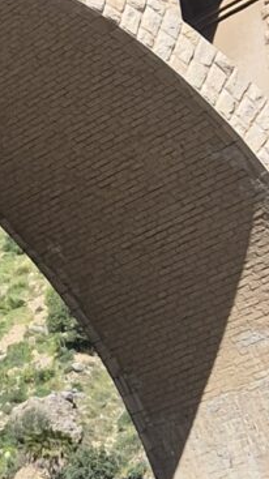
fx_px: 2223
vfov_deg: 12.2
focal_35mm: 175
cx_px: -107
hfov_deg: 6.8
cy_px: 65
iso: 25
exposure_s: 1/1596
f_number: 1.8
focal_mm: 5.4
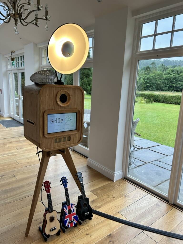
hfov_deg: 53.1
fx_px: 183
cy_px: 122
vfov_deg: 67.3
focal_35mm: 26
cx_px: 92
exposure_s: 1/157
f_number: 1.5
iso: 40
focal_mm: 5.7
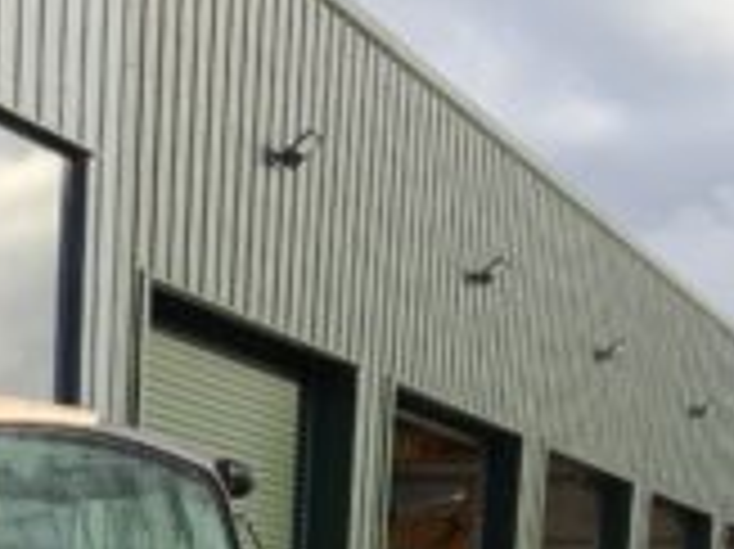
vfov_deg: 11.8
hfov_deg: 17.2
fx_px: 2415
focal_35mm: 114
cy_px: 1035
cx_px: 162
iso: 16
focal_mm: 3
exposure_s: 1/683
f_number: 1.8
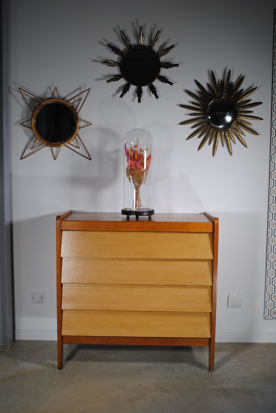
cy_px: 206
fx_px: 413
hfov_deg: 37.0
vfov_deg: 53.1
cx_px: 138
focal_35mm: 36
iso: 100
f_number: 5.6
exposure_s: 1/25
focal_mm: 24
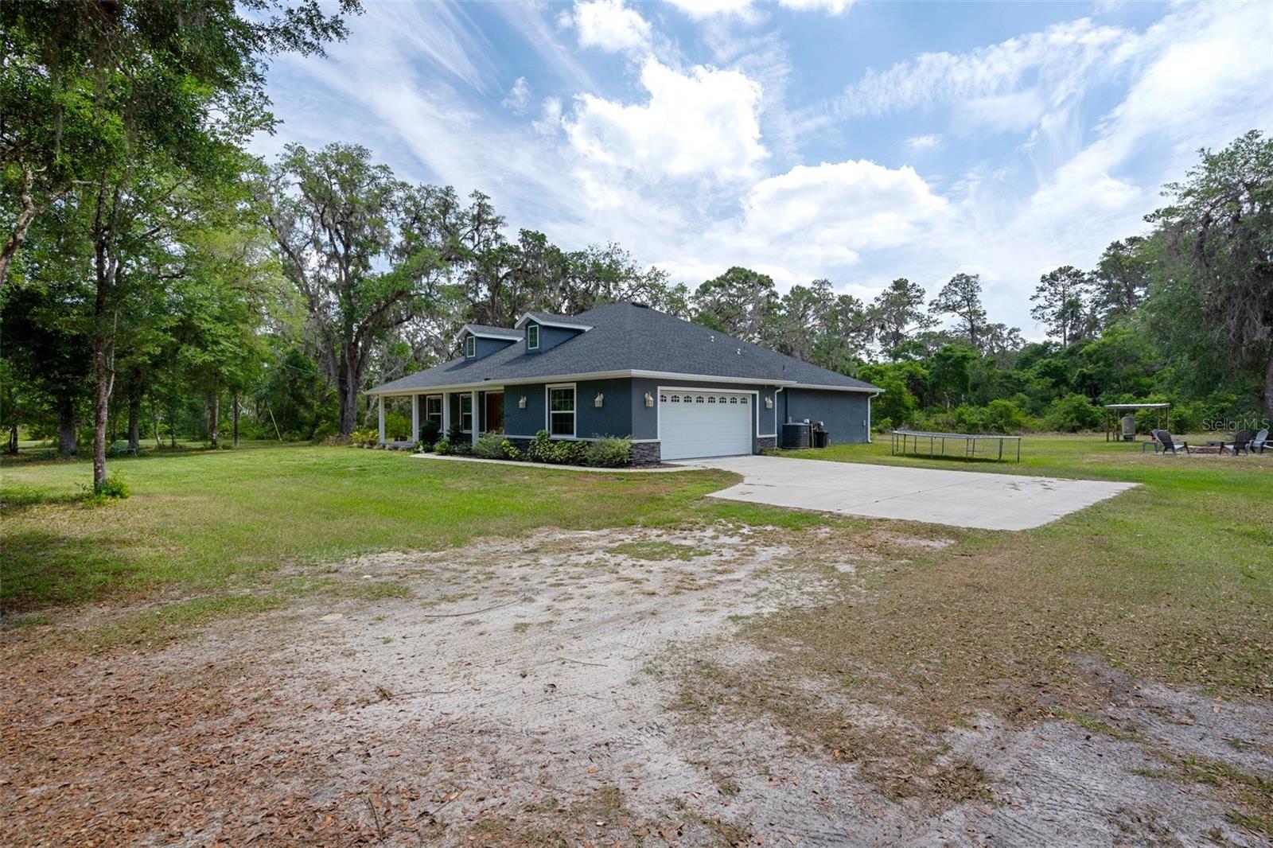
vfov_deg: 67.4
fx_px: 636
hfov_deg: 90.0
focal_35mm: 18
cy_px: 424
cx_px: 636
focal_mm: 18
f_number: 8
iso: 400
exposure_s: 1/400
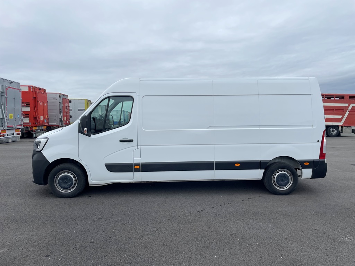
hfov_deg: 67.3
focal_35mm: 26
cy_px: 133
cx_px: 178
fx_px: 267
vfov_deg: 53.1
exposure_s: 1/1276
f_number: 1.6
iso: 32
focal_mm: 4.2
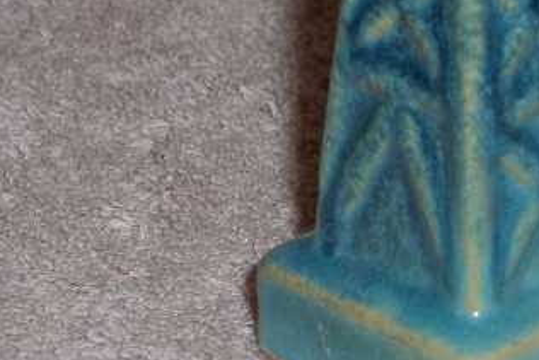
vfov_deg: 7.0
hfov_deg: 10.4
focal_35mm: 196
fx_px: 2936
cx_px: 519
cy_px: 75
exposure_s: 1/30
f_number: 9.6
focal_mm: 19.4
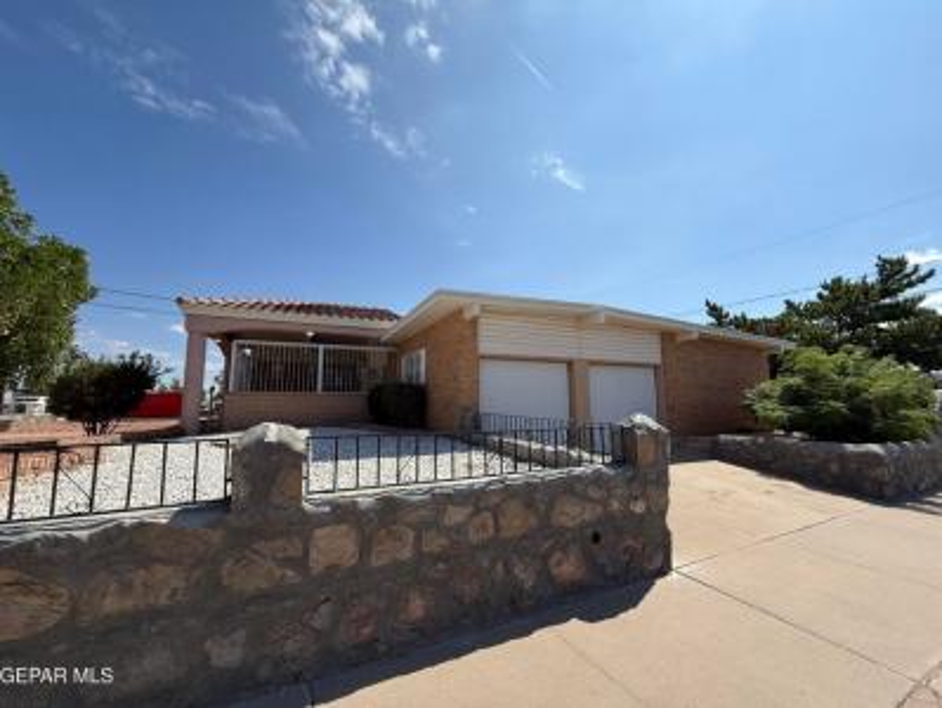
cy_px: 354
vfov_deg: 85.8
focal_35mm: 14
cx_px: 471
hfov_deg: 102.0
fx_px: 381
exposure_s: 1/2611
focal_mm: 2.22
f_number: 2.2
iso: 50
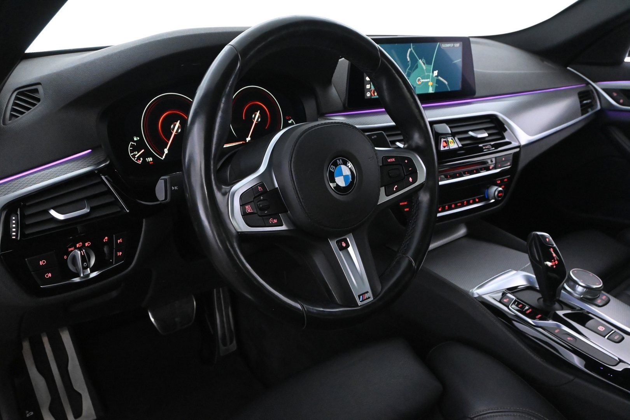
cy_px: 210
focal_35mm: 30
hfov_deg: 61.9
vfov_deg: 43.6
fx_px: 525
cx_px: 315
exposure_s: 1/30
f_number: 5.6
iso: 6400
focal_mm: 20
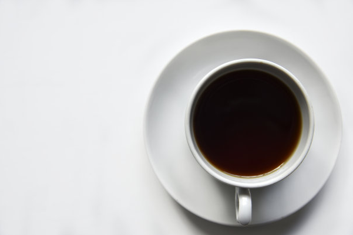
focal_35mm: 53
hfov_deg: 37.5
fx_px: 520
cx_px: 174
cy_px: 119
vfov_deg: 25.5
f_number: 6.3
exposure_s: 1/25
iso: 100
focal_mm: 52
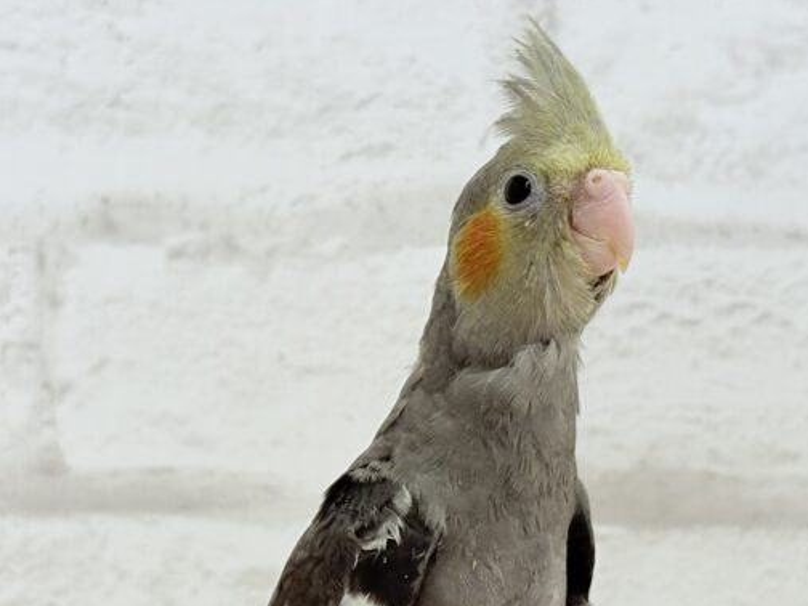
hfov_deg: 29.3
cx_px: 486
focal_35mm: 66
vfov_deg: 22.2
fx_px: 1541
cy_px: 380
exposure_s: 1/100
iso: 80
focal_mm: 5.96
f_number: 1.6
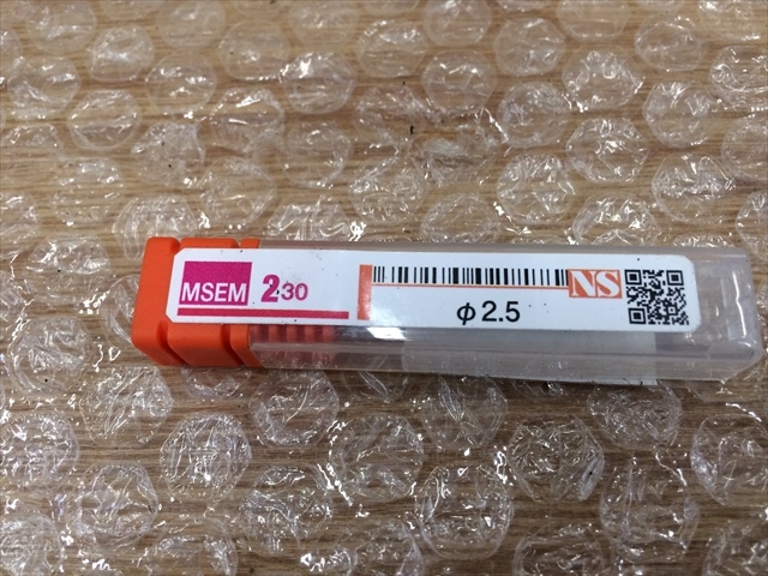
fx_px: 643
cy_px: 288
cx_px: 384
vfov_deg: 48.2
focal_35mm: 29
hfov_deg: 61.7
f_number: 2.2
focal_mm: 4.15
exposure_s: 1/30
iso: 64
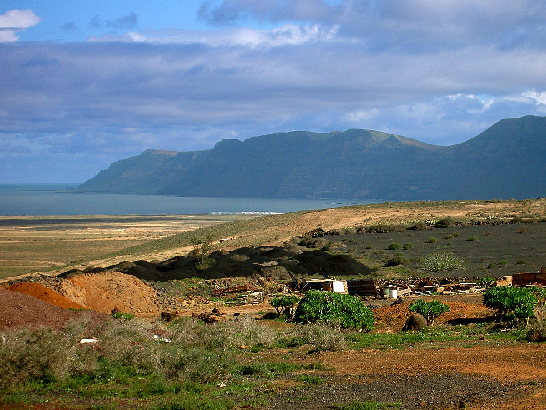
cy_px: 205
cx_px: 273
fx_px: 1609
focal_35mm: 102
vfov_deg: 14.5
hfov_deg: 19.3
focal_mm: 16.8
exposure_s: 1/400
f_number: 4.9
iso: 50
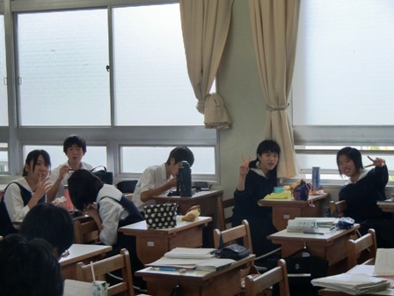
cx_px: 197
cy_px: 148
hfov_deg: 25.7
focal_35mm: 76
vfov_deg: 19.4
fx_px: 865
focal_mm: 13.6
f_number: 4.6
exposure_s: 1/80
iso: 64
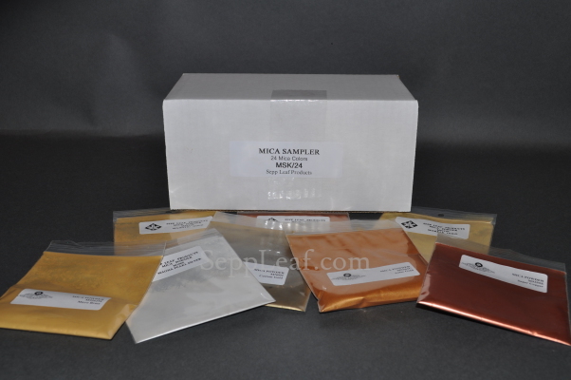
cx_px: 286
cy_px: 190
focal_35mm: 39
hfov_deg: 49.6
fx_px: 618
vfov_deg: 34.1
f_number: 9
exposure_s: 1/160
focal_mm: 26
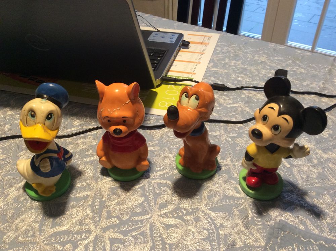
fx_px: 310
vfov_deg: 44.1
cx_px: 168
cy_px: 126
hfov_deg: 56.9
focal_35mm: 32
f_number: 2.4
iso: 125
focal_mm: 3.3
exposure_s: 1/25
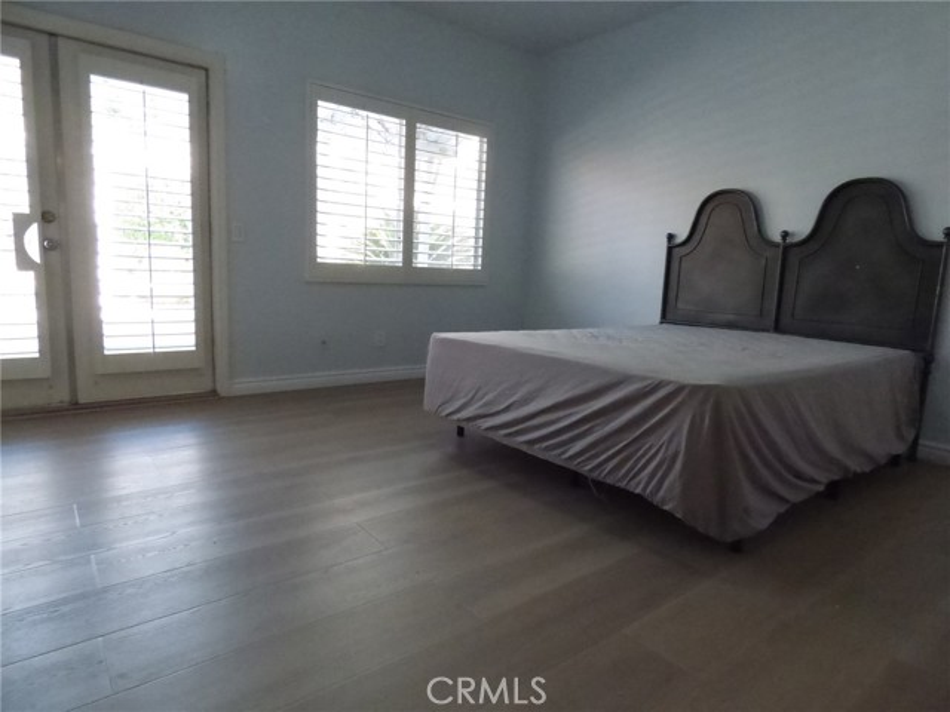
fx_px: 549
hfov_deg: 81.7
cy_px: 356
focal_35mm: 20
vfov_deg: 66.0
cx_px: 475
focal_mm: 3.58
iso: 1600
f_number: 2.8
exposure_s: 1/500
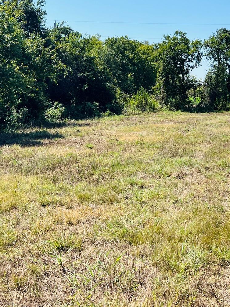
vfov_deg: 35.6
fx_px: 469
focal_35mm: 53
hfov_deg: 27.3
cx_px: 158
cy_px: 87
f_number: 1.5
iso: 50
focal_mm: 5.7
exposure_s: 1/4831
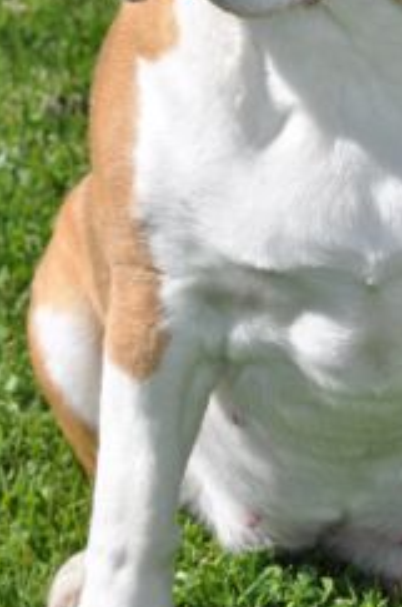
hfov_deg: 7.7
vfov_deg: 11.5
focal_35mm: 178
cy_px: 45
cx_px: 271
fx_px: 2994
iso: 200
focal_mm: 60
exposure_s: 1/200
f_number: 14
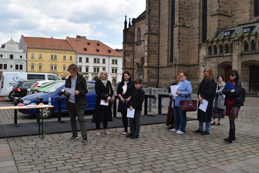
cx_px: 130
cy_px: 86
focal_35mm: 36
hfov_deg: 53.1
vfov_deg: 36.8
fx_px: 259
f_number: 8
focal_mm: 24
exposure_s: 1/200
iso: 100
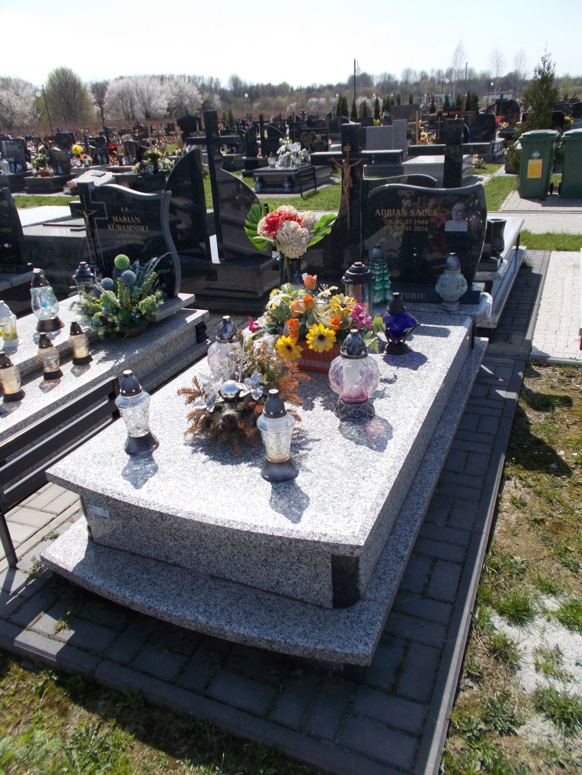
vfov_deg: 67.3
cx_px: 291
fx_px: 583
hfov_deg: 53.1
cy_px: 388
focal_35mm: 26
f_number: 8
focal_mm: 4.6
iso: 80
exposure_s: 1/125
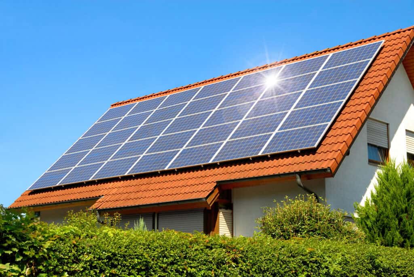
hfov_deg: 35.0
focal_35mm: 57
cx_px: 207
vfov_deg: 23.8
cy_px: 138
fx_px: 656
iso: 200
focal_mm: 38
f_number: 8
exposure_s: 1/320
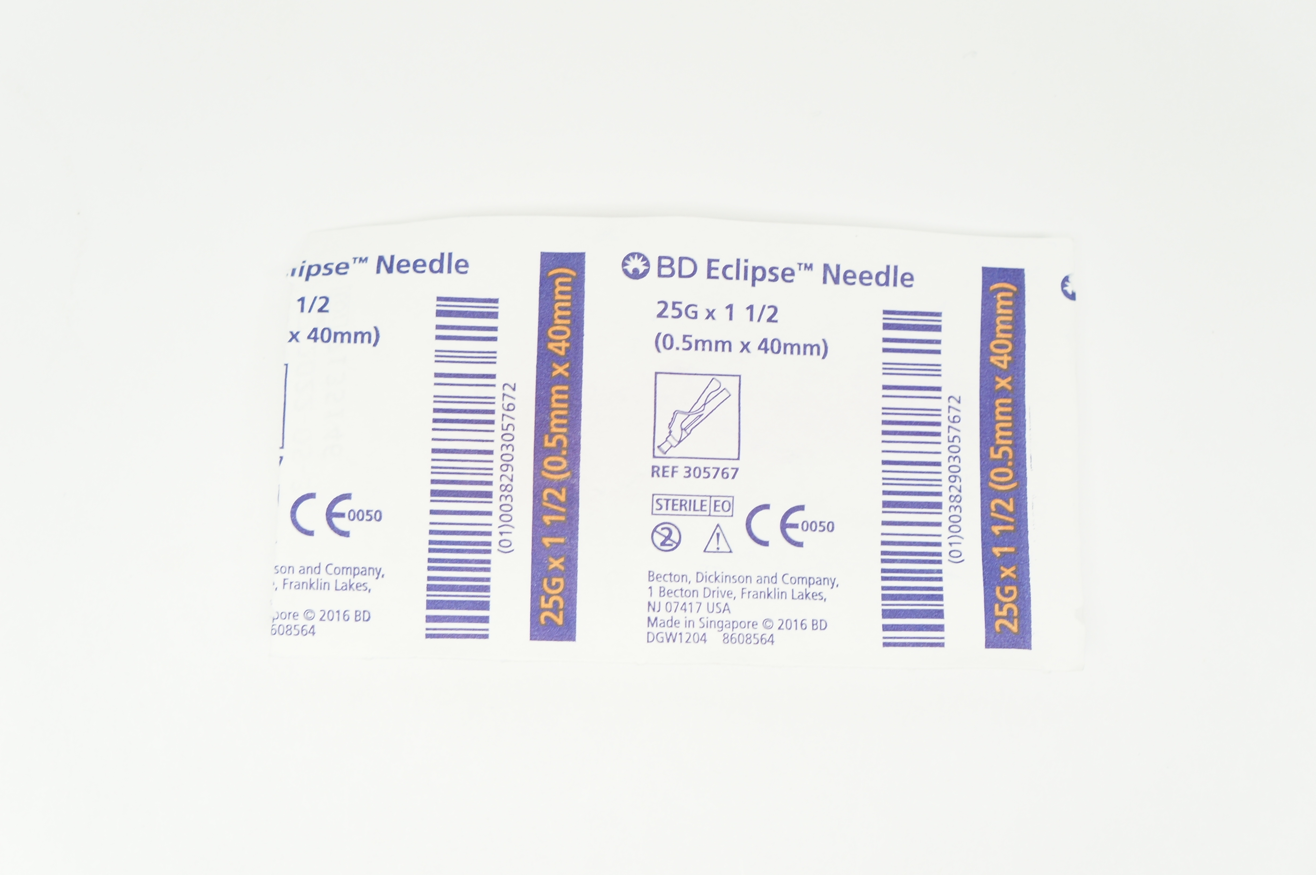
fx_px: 2081
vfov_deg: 23.7
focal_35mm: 57
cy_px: 438
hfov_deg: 35.1
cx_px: 658
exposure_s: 1/50
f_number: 5.6
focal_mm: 38
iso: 400
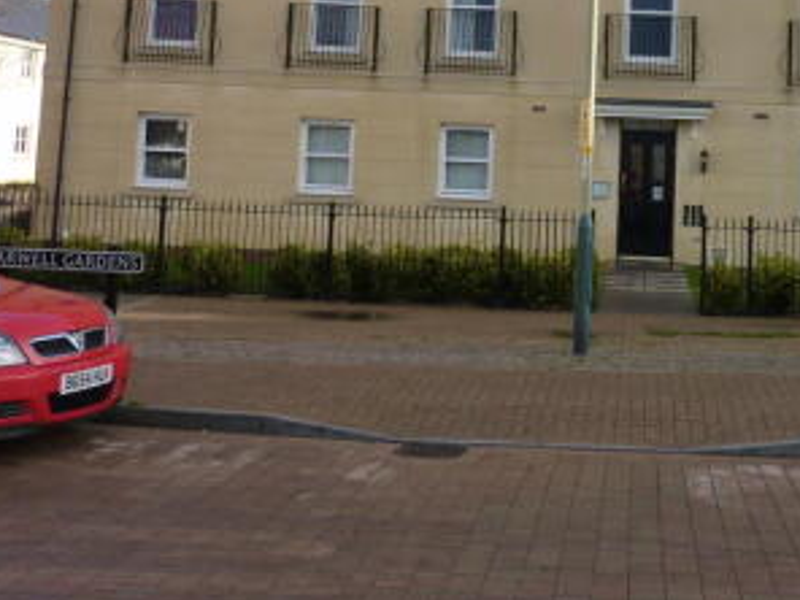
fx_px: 1364
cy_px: 18
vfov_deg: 23.9
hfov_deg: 32.1
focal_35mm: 59
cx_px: 601
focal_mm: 5
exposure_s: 1/250
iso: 125
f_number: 4
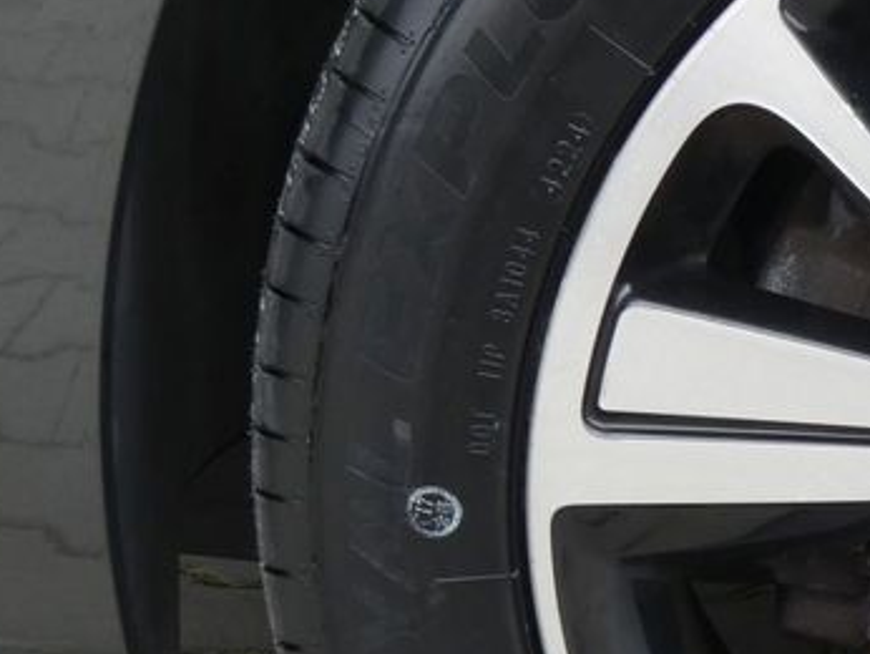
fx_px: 3571
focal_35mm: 142
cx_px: 1129
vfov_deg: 10.4
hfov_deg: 13.4
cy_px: 443
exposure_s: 1/80
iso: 160
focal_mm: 8.6
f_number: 5.6
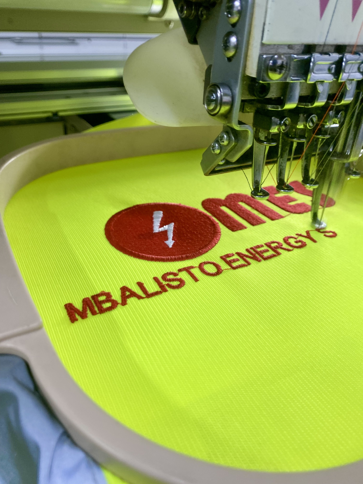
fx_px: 364
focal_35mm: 26
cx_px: 182
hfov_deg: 53.1
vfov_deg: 67.3
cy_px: 242
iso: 100
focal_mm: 4.25
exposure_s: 1/50
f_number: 1.8
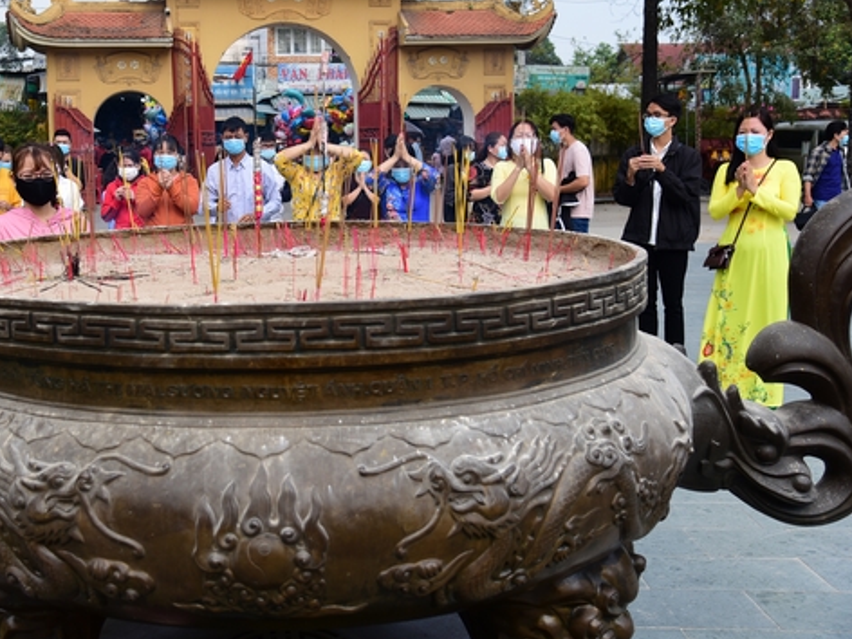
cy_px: 264
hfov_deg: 41.5
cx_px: 276
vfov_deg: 32.1
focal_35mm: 45
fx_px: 1108
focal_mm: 34
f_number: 5
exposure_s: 1/320
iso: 100
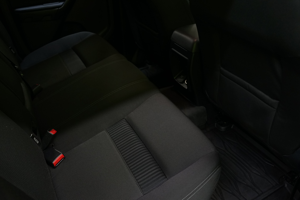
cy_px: 100
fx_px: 267
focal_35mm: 32
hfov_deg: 58.7
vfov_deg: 41.1
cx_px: 150
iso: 1600
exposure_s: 1/20
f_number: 5.6
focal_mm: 32
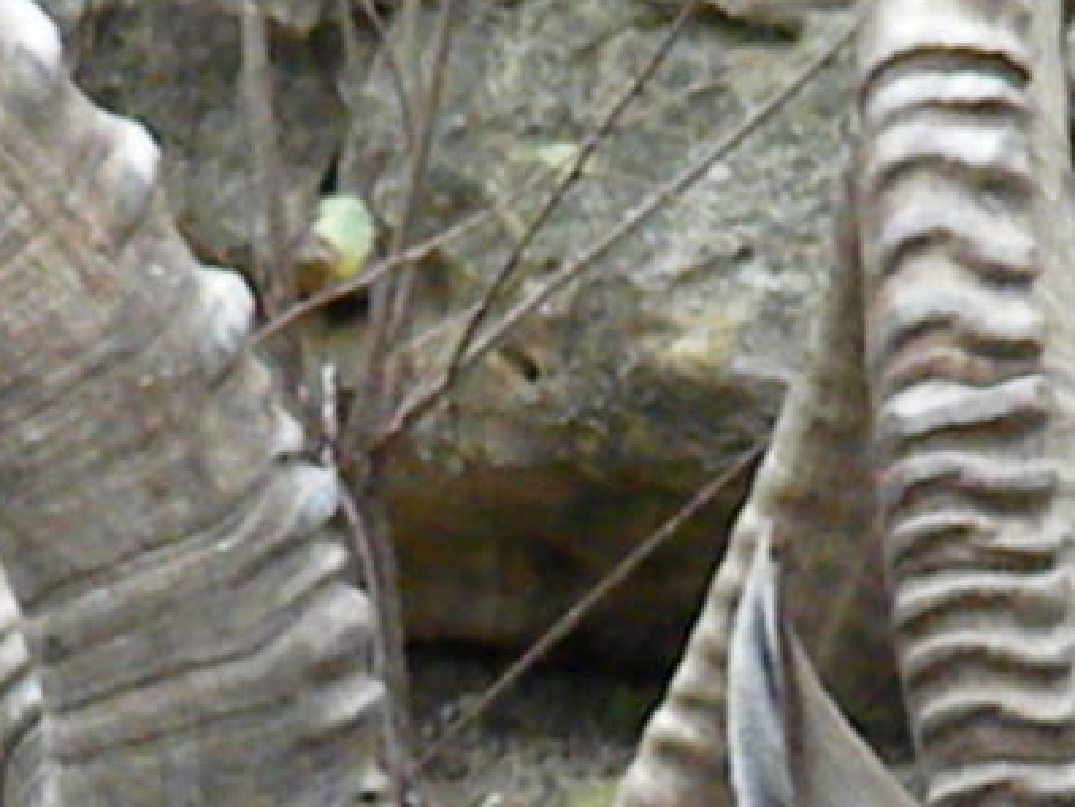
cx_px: 569
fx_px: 32524
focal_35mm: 1047
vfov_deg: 1.4
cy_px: 937
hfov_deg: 1.9
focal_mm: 46.2
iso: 1004
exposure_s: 1/279
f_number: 5.3
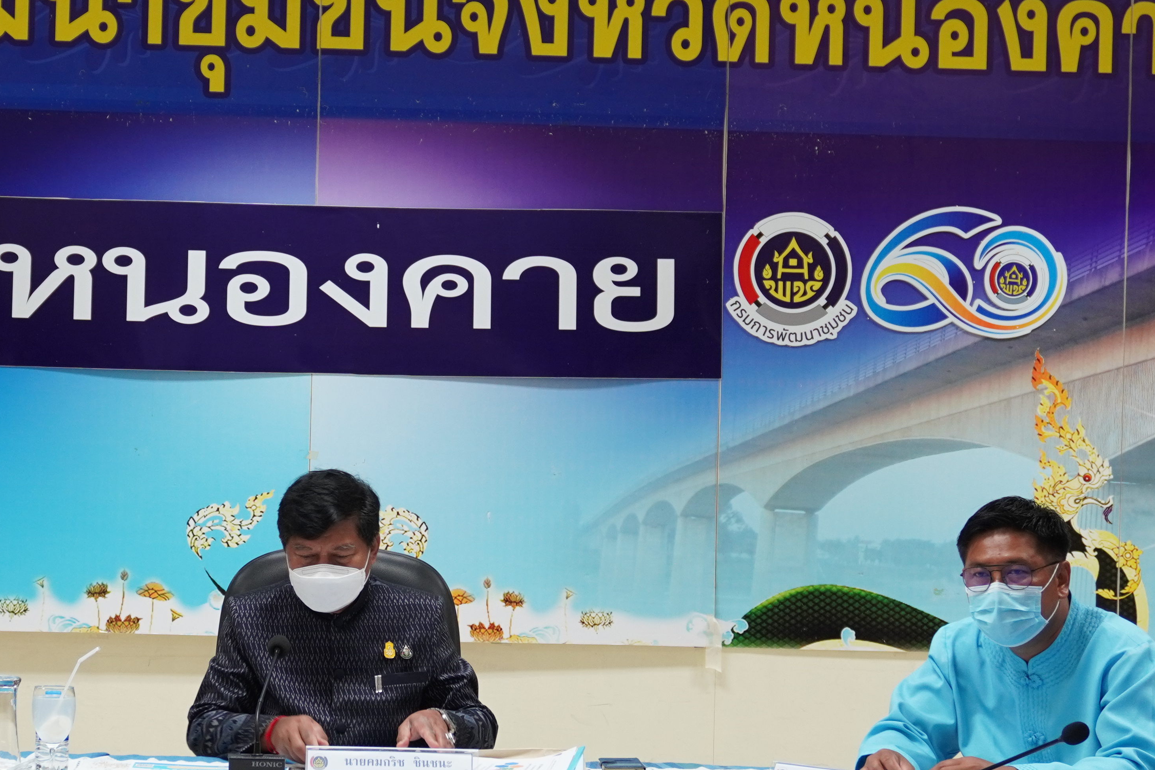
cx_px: 360
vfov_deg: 17.7
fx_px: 2471
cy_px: 468
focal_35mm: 77
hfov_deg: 26.1
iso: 400
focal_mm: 25
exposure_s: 1/30
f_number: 4.5
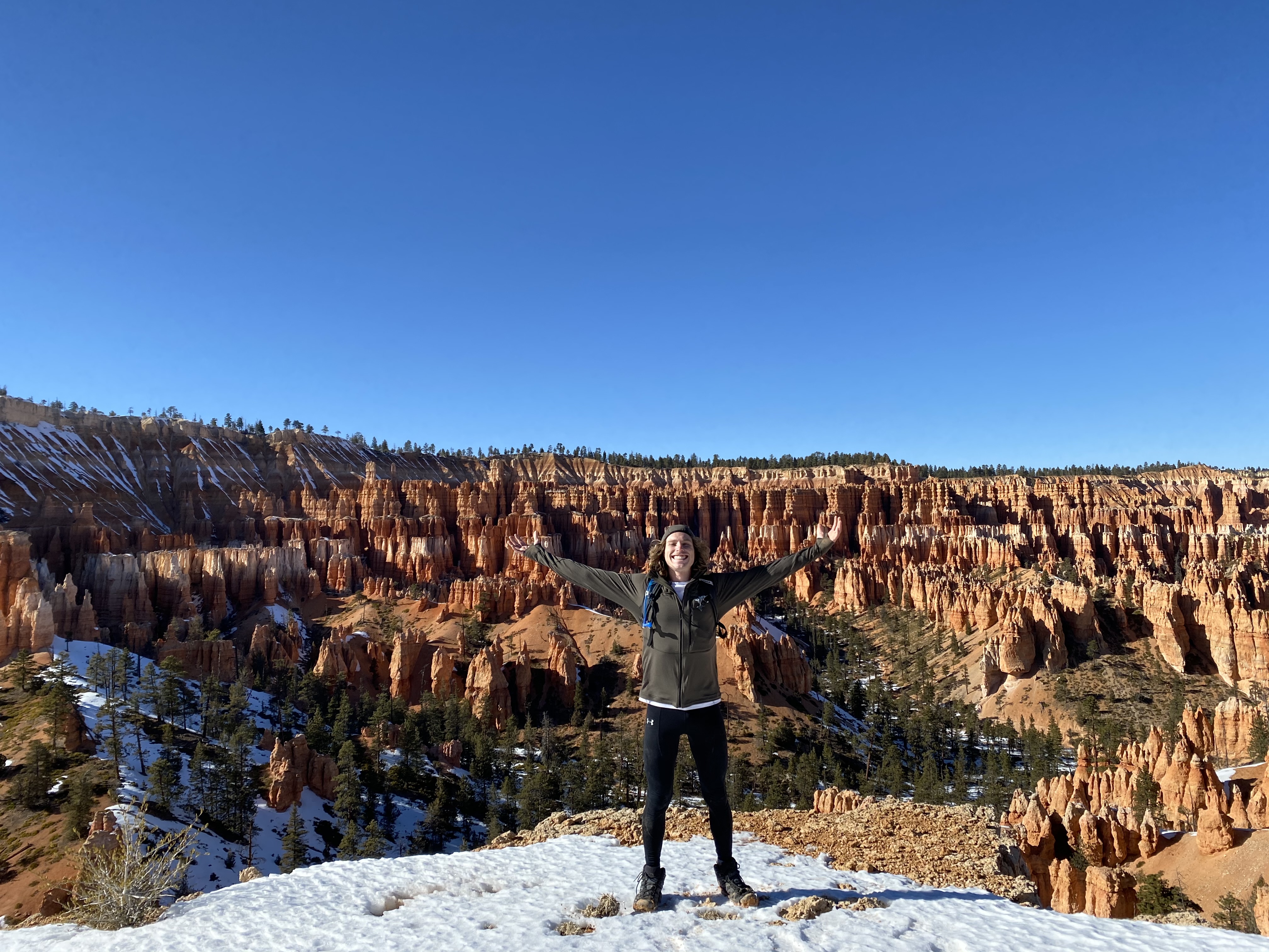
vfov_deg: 53.1
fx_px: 953
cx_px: 634
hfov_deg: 67.3
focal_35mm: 26
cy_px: 476
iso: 32
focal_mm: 4.25
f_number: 1.8
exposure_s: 1/2625
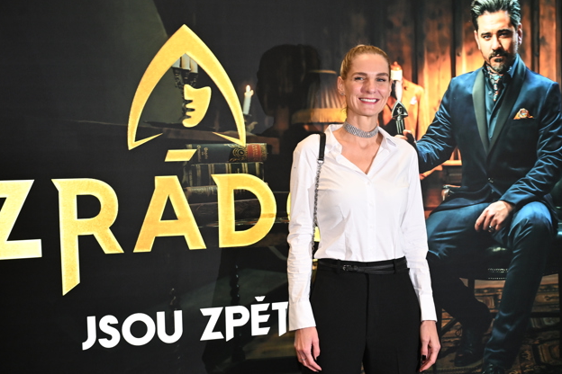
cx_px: 258
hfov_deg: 46.4
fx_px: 656
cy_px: 187
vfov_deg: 31.9
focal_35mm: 42
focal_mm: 38
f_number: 5
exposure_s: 1/125
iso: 2500
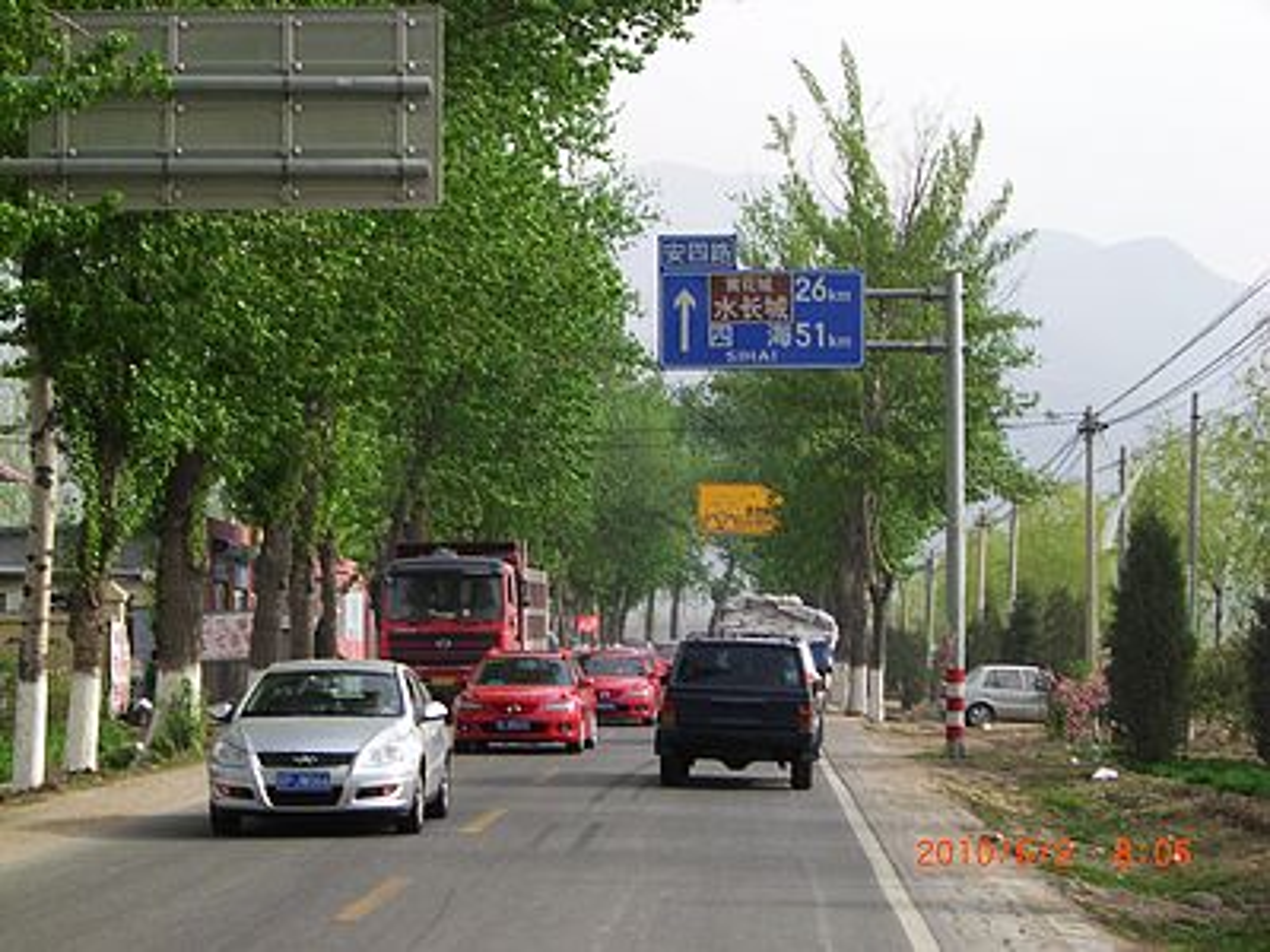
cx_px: 635
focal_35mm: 114
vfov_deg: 13.0
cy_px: 476
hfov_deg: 17.3
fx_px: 4182
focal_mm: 18.6
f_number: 5.2
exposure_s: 1/400
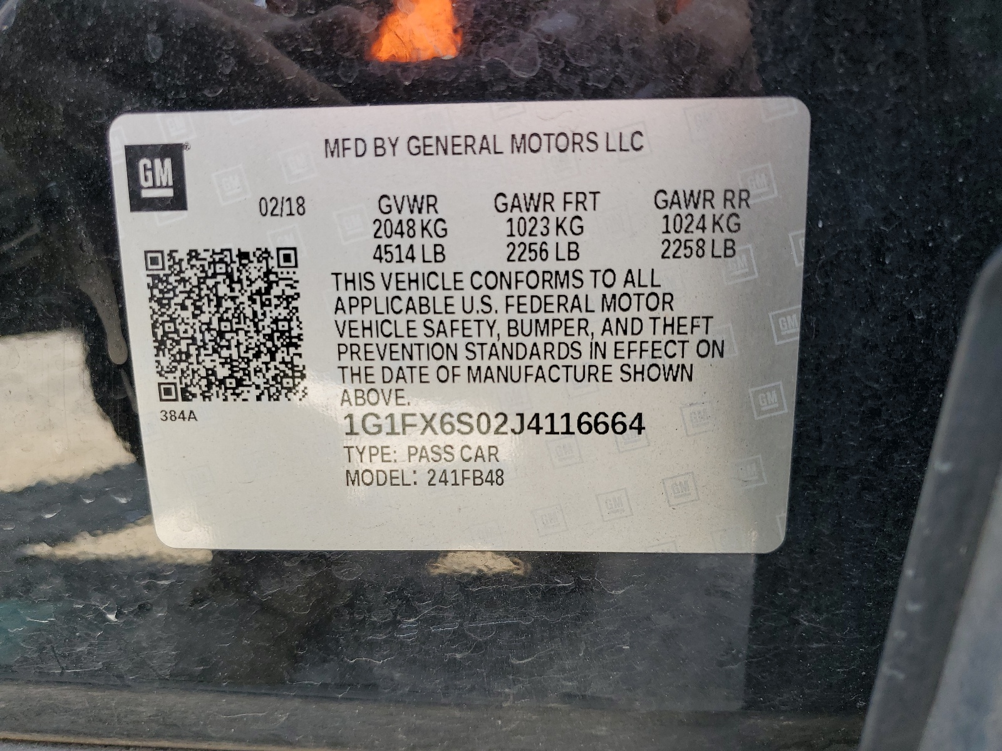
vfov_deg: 53.1
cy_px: 376
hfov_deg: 67.3
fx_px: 753
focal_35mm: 26
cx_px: 501
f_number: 1.5
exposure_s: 1/200
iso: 50
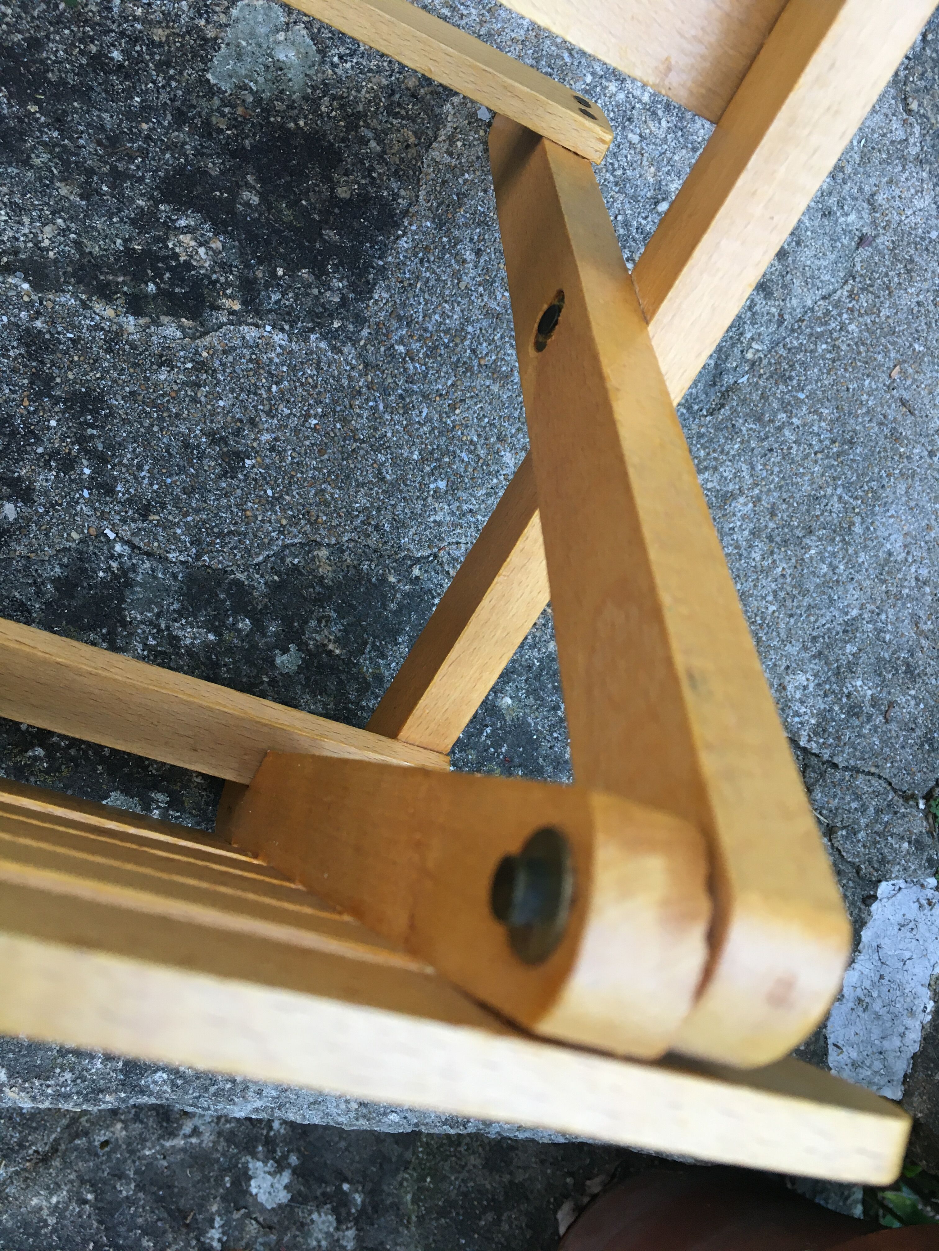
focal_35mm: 29
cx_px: 470
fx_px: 1049
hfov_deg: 48.2
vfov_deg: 61.7
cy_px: 626
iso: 80
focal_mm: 4.15
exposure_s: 1/33
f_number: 2.2
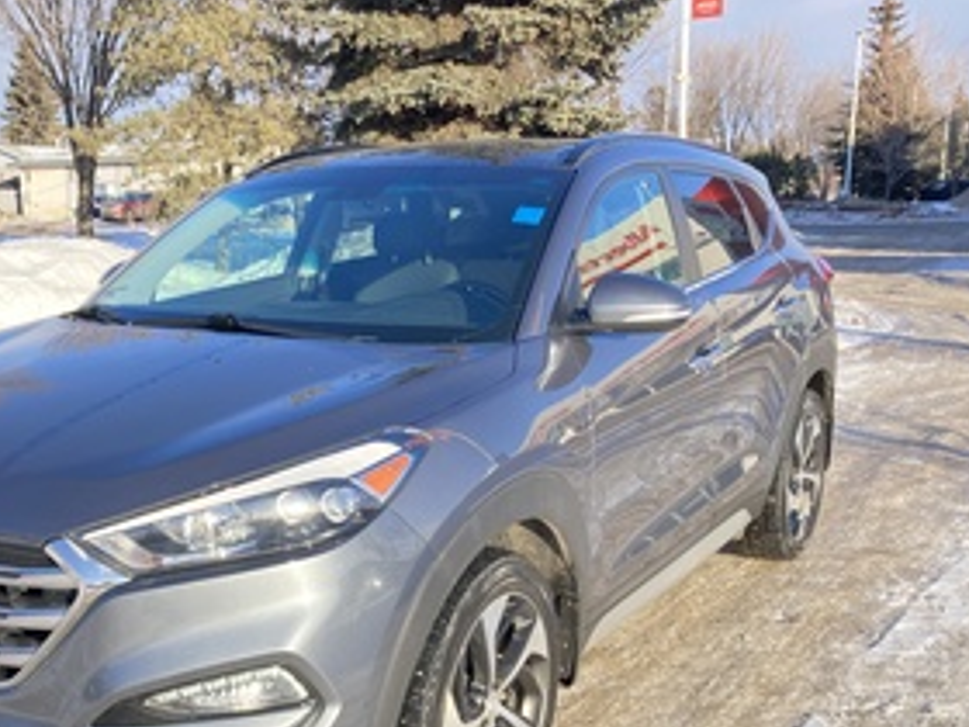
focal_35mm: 42
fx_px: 1176
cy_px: 469
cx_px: 298
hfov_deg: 43.9
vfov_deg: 34.1
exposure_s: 1/445
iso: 20
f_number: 1.8
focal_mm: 3.99
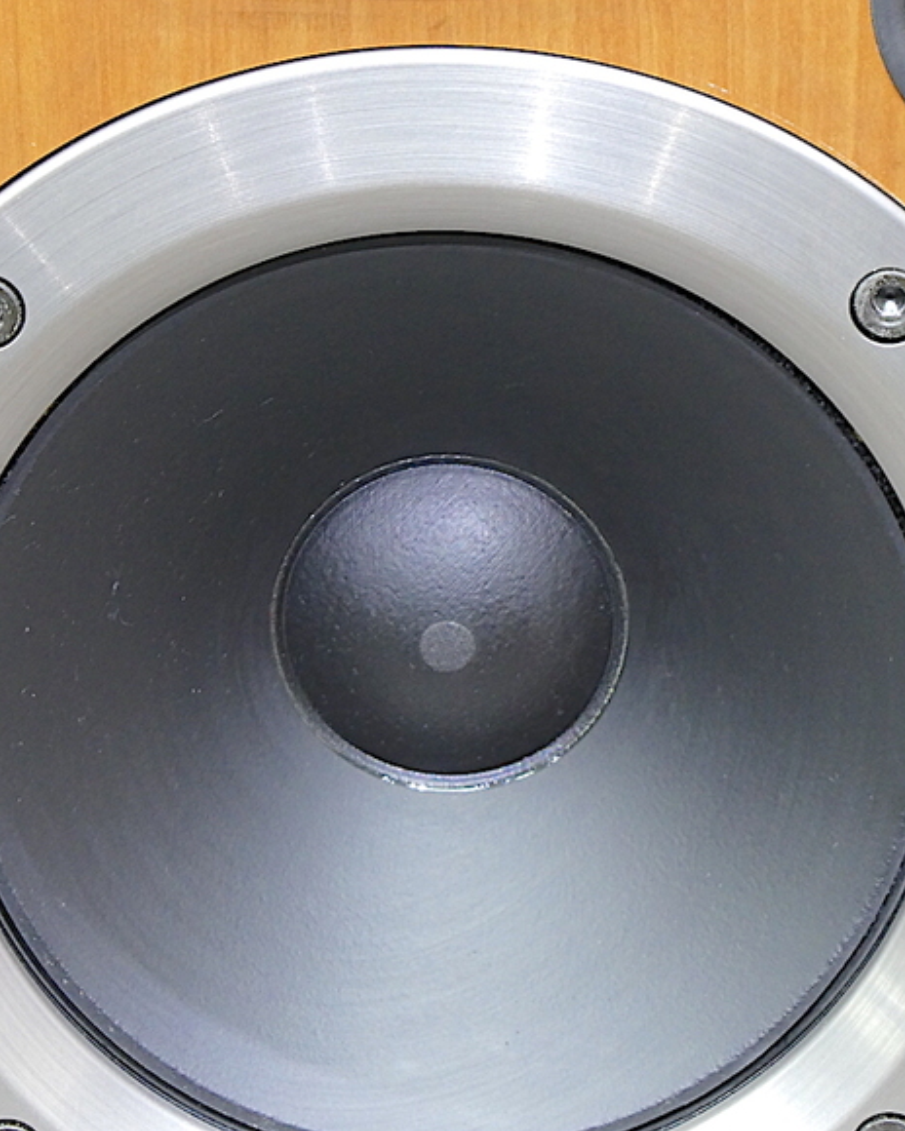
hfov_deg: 4.8
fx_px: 10814
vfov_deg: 6.0
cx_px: 451
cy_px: 694
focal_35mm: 323
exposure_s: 1/1.6
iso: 200
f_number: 5.6
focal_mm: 35.8
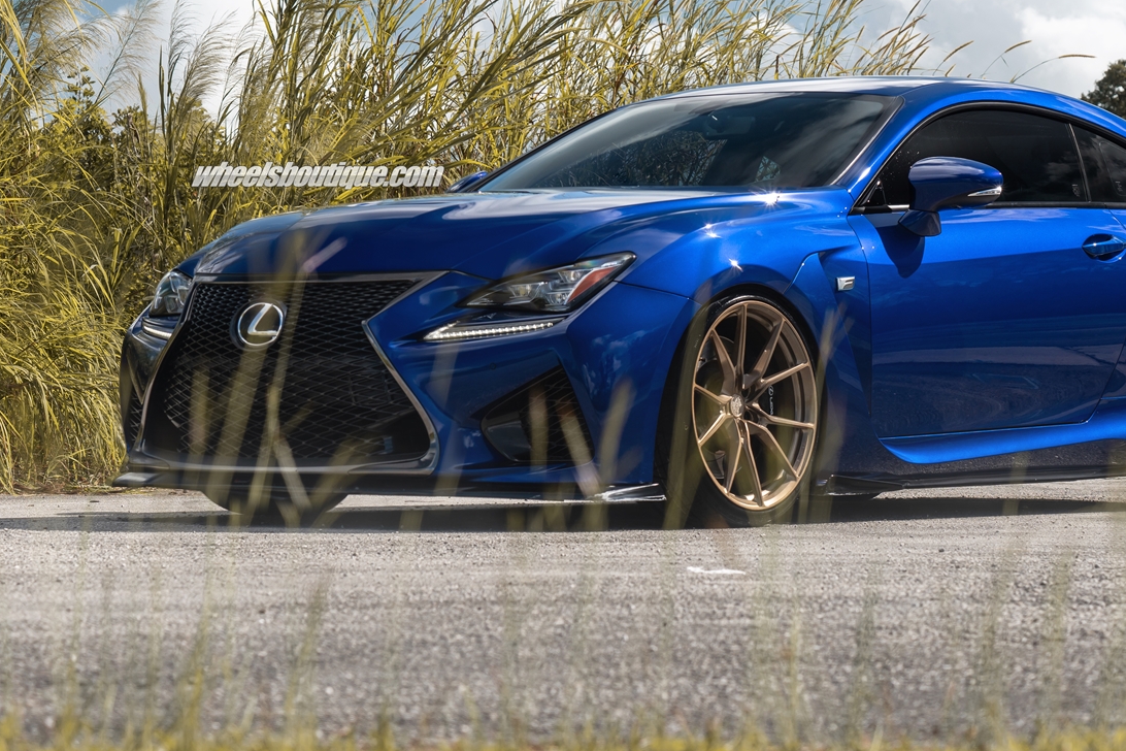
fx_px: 3628
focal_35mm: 116
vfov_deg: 11.7
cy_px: 104
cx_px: 626
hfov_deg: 17.6
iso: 125
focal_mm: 66
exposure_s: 1/320
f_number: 6.3
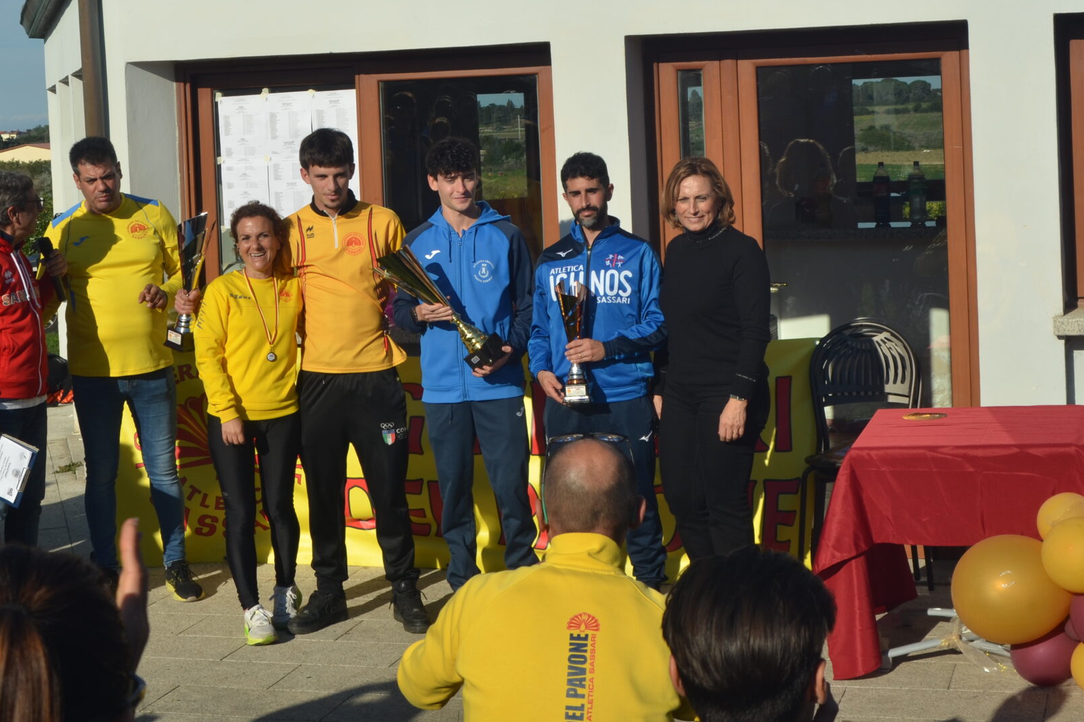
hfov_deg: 29.3
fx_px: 2071
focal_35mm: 69
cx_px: 452
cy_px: 158
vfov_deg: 19.6
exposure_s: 1/400
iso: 100
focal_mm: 29
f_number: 10
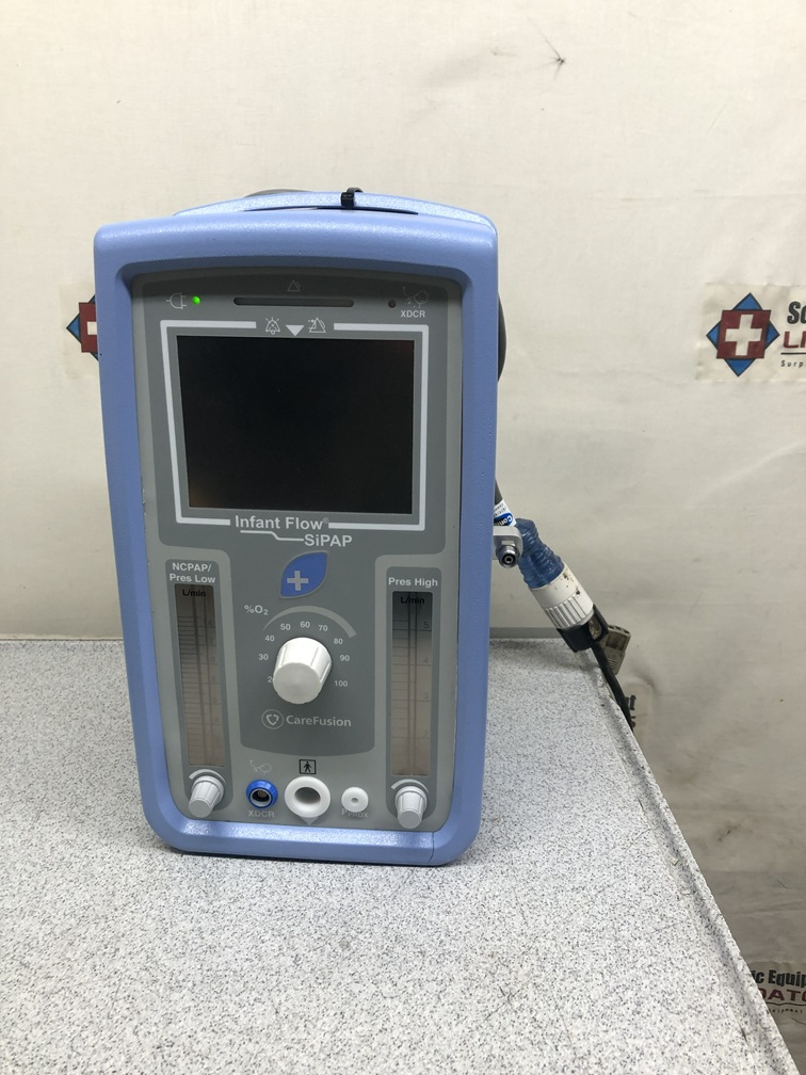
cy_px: 538
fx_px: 869
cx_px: 403
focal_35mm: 28
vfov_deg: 63.4
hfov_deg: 49.7
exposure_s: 1/40
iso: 25
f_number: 1.8
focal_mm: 3.99
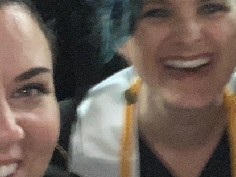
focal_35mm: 119
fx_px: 811
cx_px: 239
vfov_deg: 12.4
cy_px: 127
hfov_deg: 16.2
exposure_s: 1/16
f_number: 2.2
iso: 640
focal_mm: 2.87
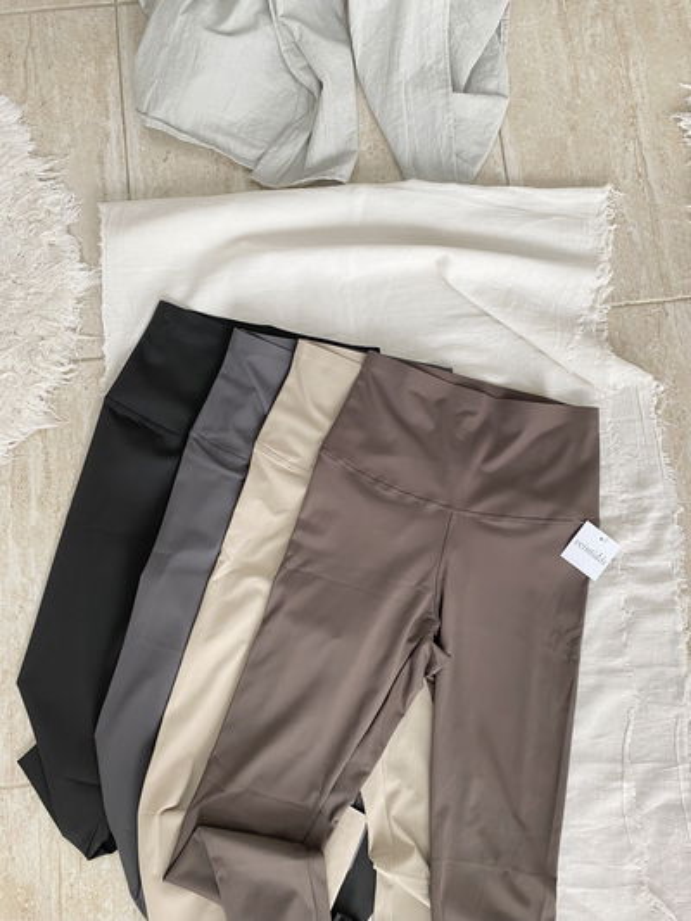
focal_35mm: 26
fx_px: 692
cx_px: 346
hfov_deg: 53.1
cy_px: 460
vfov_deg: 67.3
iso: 100
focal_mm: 4.25
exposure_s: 1/50
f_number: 1.8
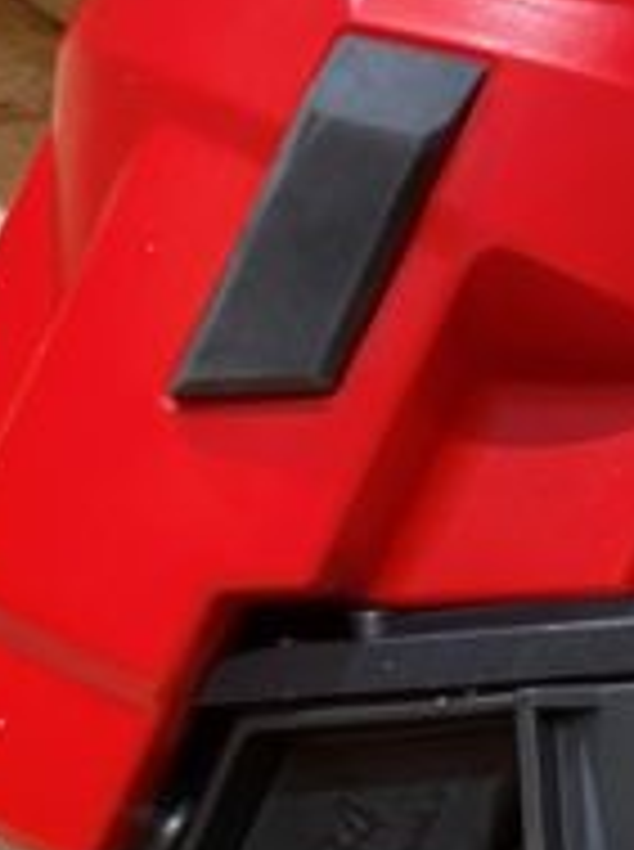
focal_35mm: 96
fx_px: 2352
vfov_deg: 20.2
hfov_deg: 13.4
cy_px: 706
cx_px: 1214
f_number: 1.8
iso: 160
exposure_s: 1/60
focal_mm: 4.25
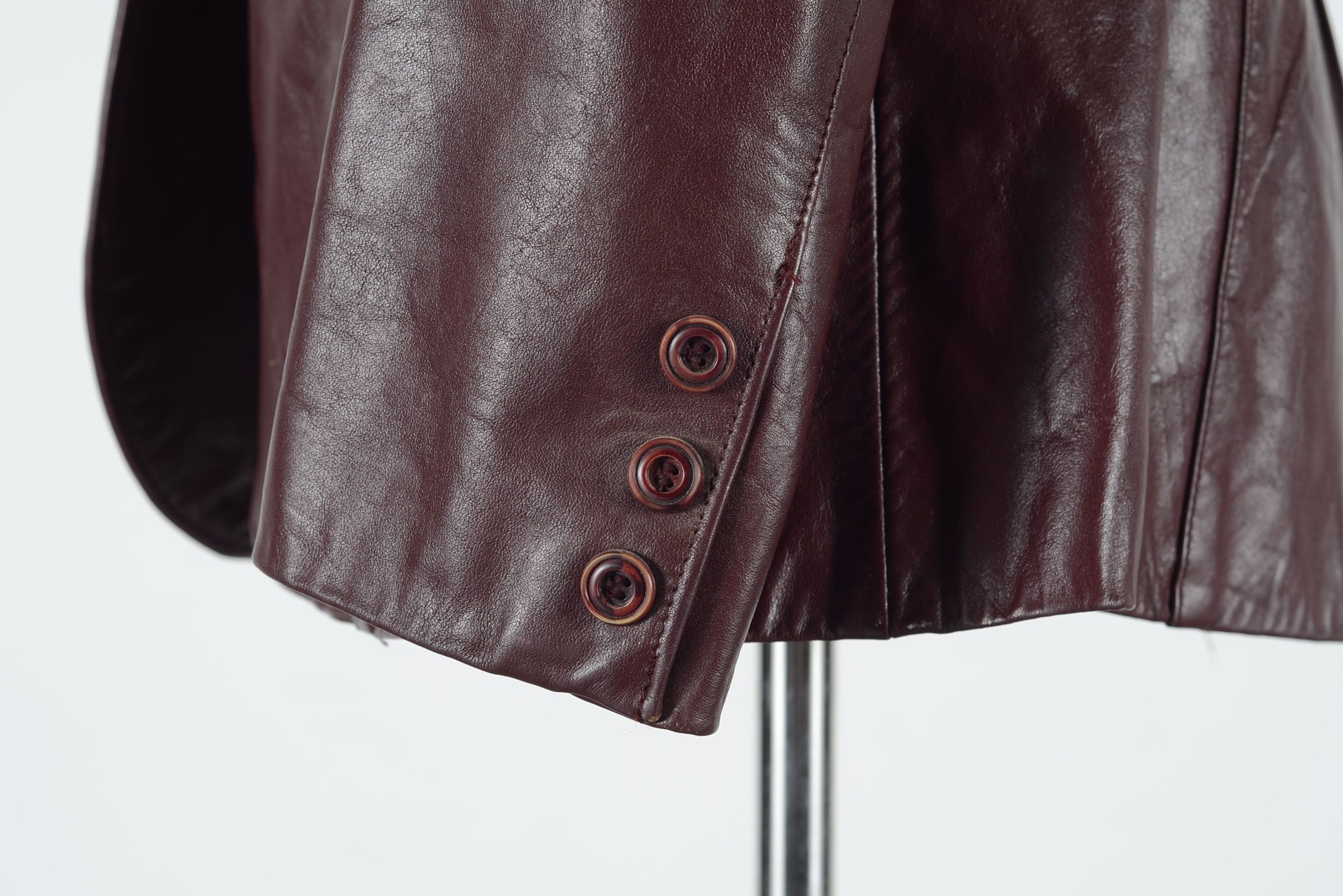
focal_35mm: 76
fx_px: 2835
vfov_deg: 17.9
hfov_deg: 26.7
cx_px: 668
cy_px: 451
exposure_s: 1/125
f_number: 5.6
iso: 100
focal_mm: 50
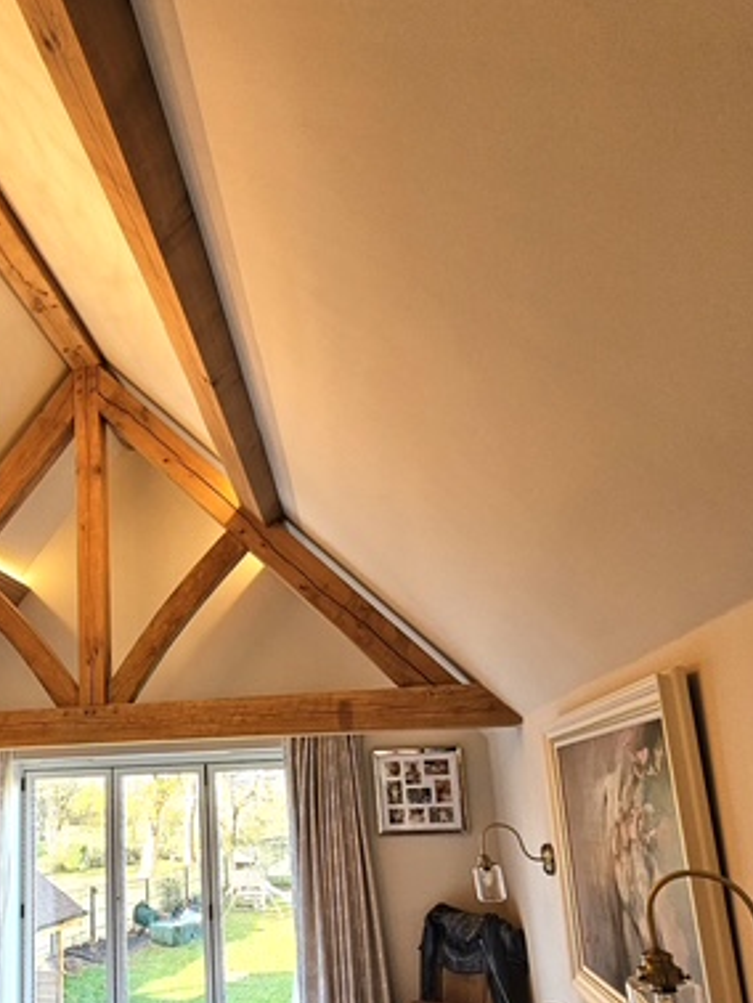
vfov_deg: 74.3
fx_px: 637
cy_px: 658
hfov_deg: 57.4
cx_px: 170
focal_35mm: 22
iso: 100
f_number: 2.2
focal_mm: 2.2
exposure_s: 1/50
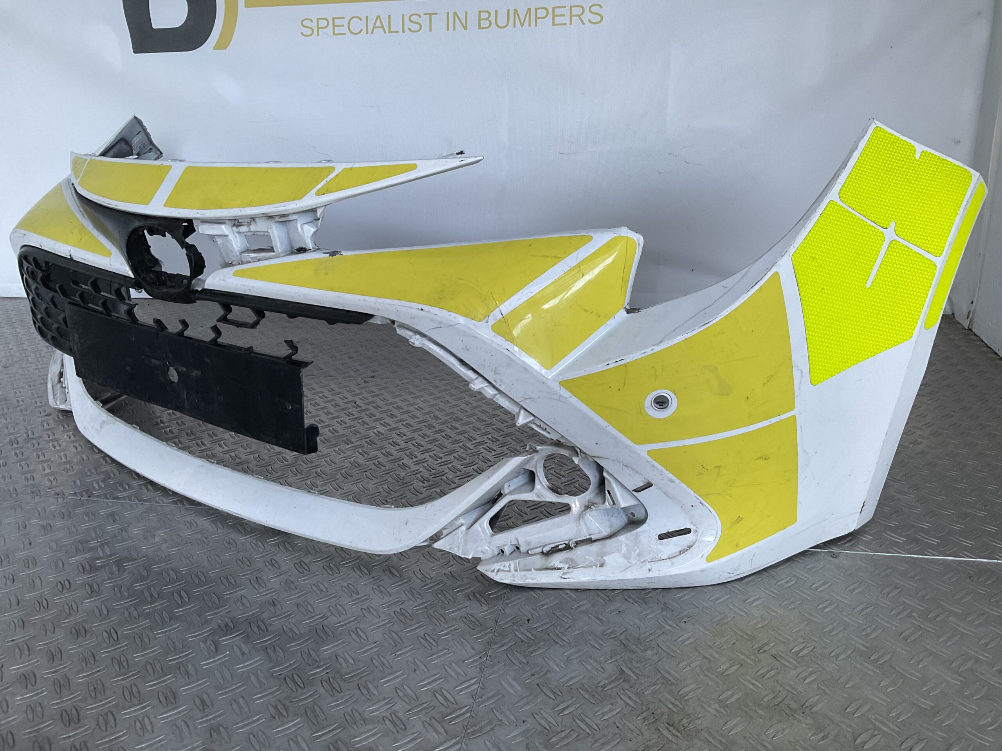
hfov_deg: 61.7
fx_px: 839
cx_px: 501
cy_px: 376
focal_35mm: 29
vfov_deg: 48.2
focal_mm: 3
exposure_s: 1/100
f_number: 1.8
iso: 50
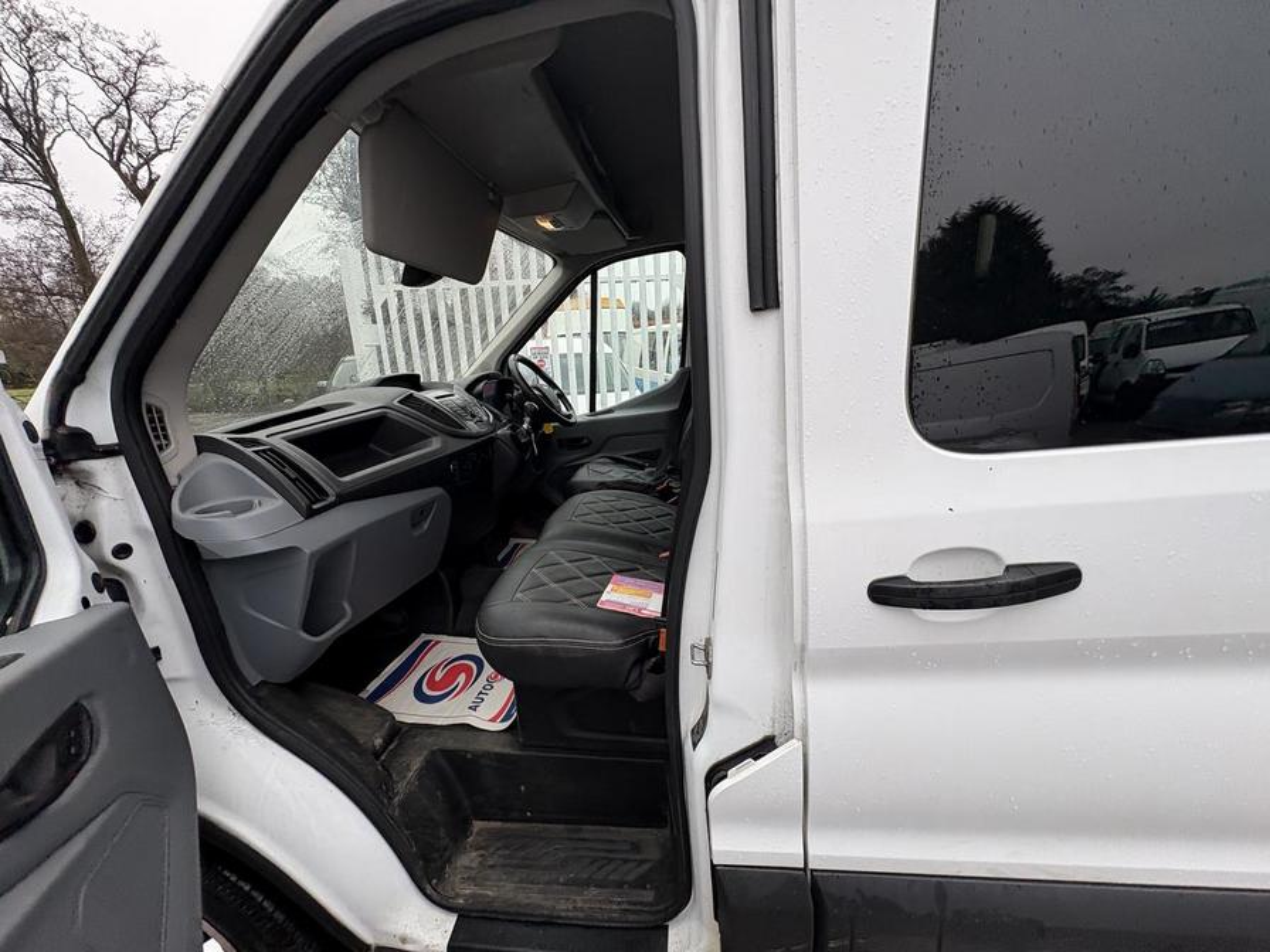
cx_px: 635
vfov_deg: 85.7
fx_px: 514
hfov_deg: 102.1
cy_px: 476
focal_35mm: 14
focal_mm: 2.22
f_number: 2.2
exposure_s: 1/125
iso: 40
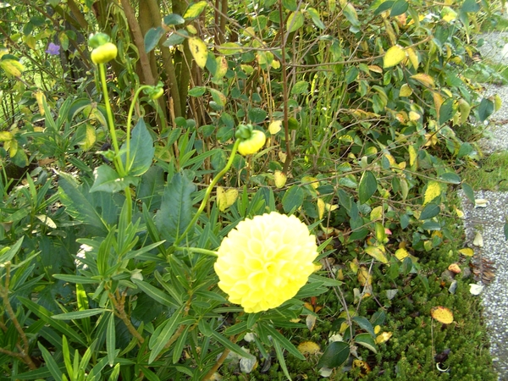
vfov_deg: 38.7
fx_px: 543
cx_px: 254
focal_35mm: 37
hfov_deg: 50.1
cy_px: 190
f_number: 2.8
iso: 64
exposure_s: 1/50
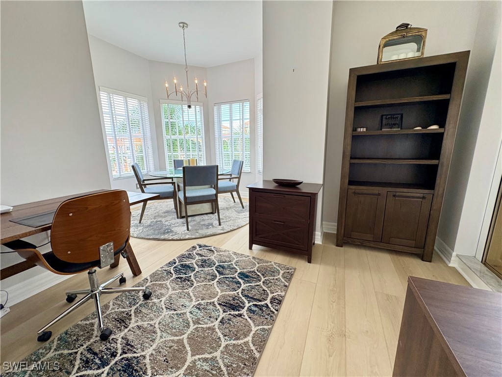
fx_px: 203
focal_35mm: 14
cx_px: 251
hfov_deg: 102.1
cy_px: 188
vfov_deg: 85.7
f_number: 2.2
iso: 400
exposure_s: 1/120
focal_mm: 2.22
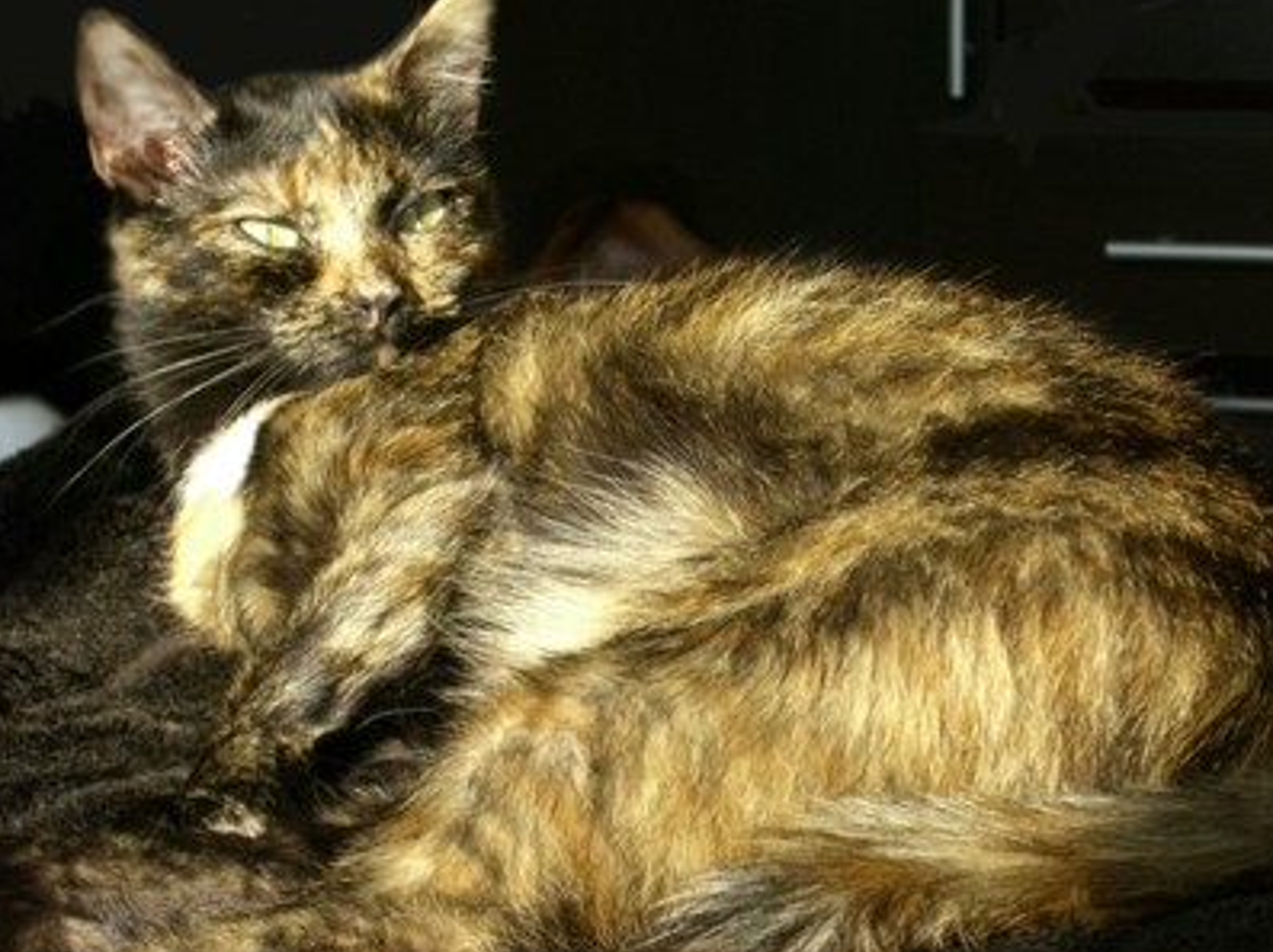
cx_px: 625
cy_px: 471
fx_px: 3601
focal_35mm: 98
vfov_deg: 15.1
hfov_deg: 20.0
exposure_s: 1/100
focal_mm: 15.3
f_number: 4.6
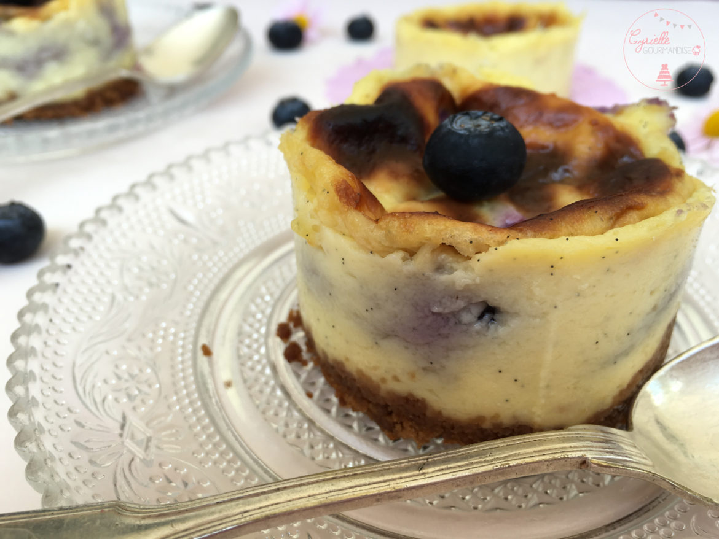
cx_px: 360
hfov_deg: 61.6
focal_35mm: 29
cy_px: 270
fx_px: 602
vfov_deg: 48.2
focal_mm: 4.15
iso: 25
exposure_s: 1/127
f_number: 2.2
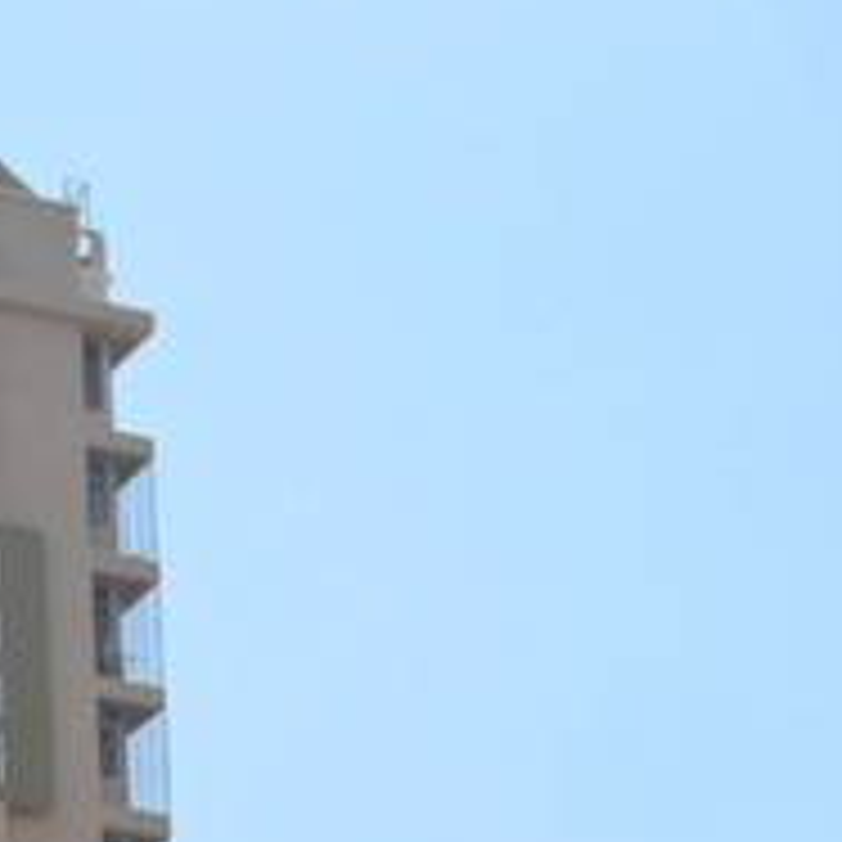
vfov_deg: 12.2
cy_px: 1036
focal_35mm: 140
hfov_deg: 12.0
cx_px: -365
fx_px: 3853
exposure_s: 1/1000
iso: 100
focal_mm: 6.6
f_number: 4
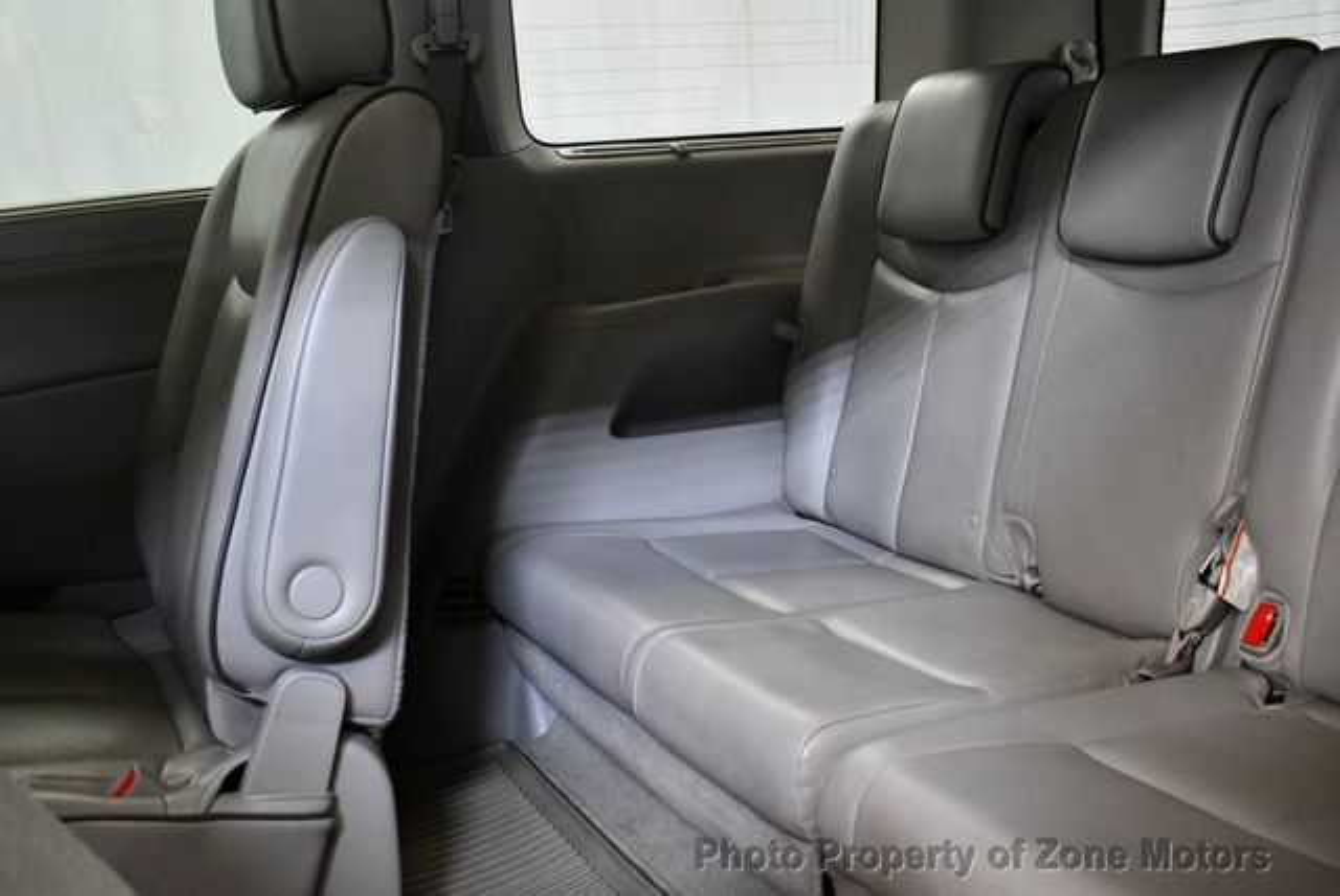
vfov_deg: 36.9
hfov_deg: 53.1
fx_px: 1341
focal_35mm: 36
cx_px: 670
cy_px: 448
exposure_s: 1/125
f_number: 3.5
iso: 3200
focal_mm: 18
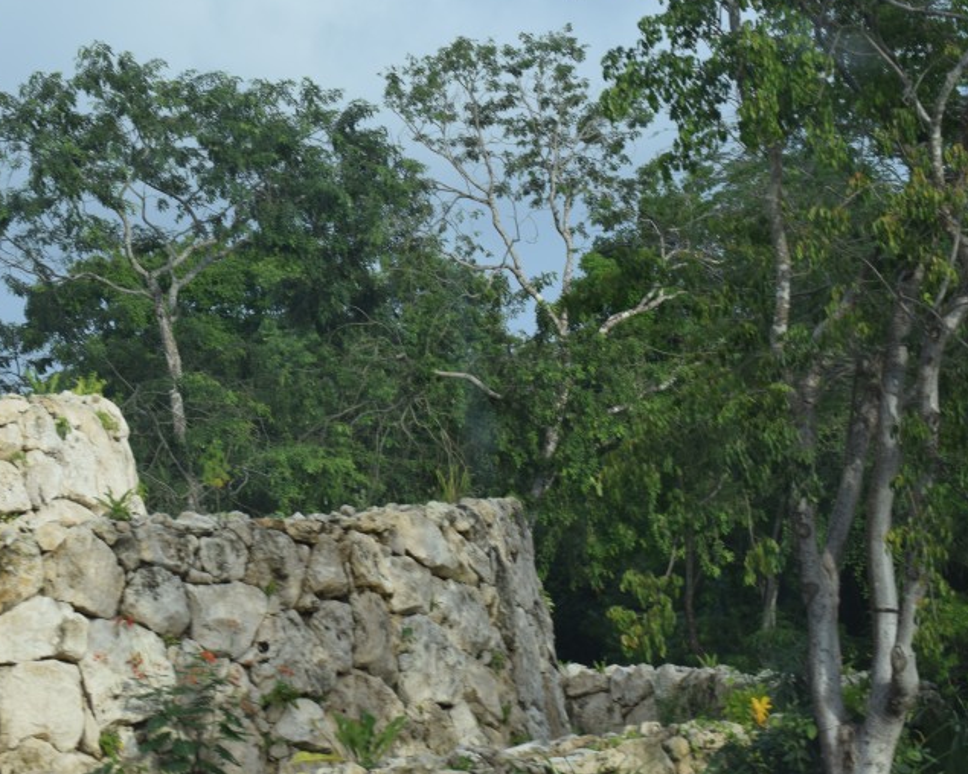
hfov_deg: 15.4
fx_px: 3574
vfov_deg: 12.4
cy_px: 375
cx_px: 367
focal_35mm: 125
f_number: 8
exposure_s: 1/250
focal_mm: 55
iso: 250
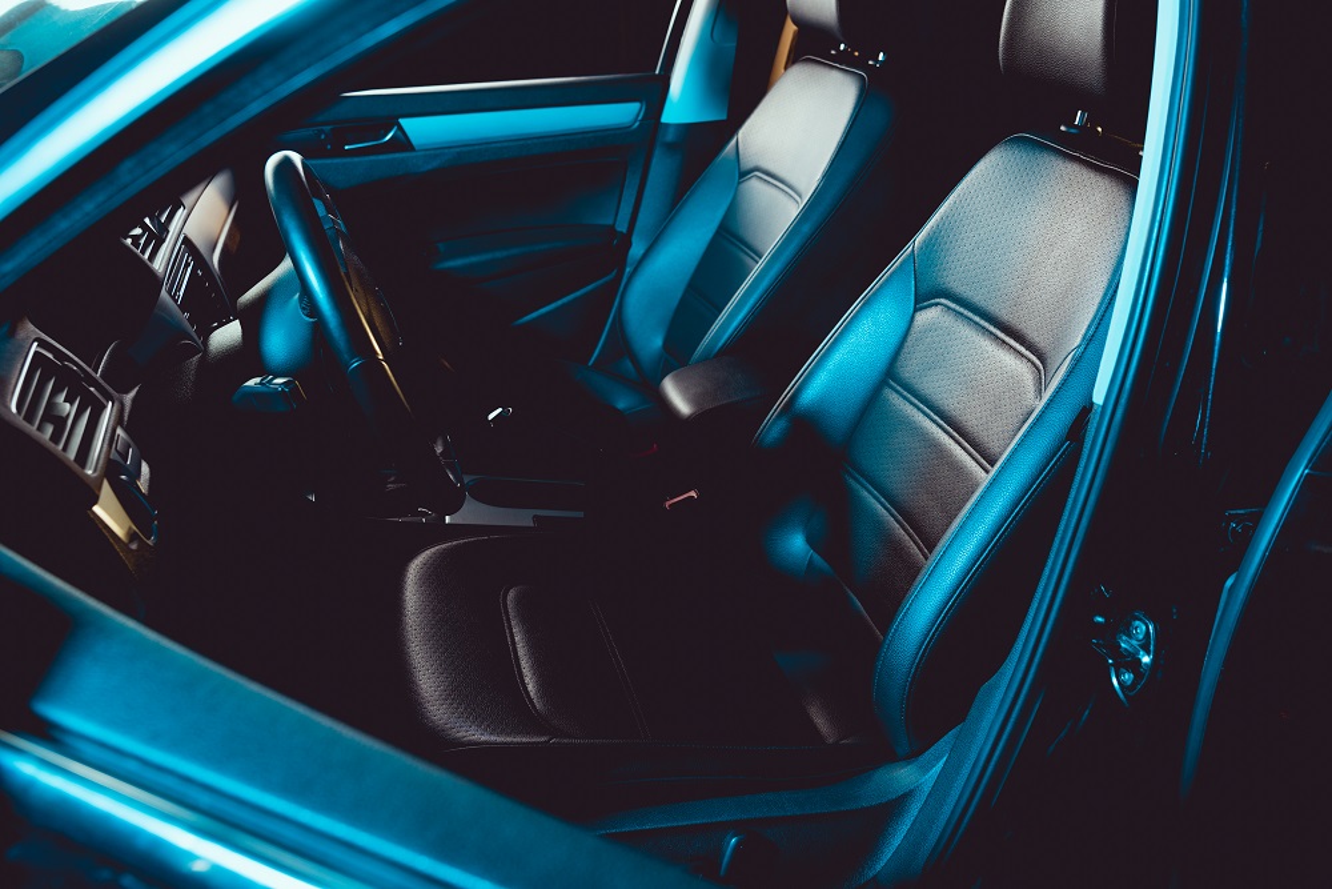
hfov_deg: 53.1
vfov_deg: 36.9
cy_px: 444
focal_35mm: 36
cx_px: 666
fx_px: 1332
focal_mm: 36
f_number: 5.6
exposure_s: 1/160
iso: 100
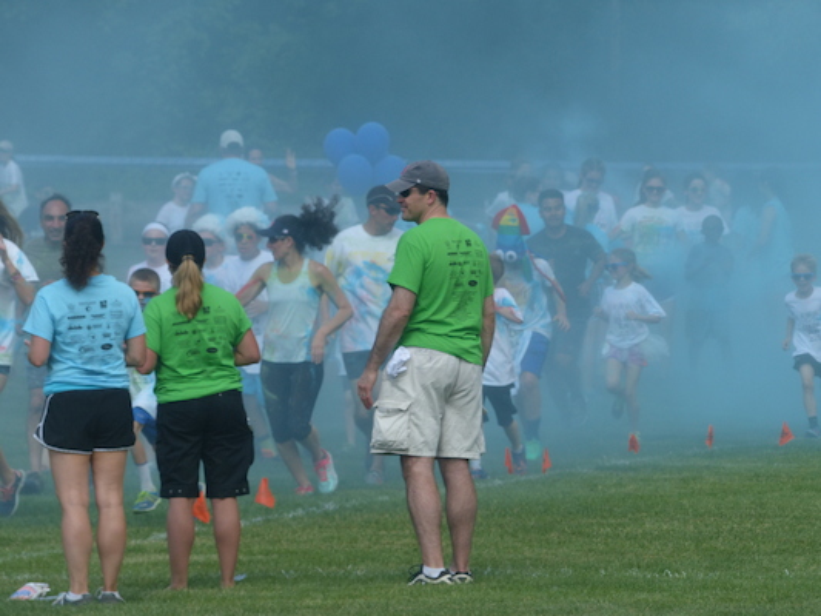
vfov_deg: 3.9
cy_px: 308
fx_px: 9133
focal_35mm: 385
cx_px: 410
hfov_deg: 5.1
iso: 100
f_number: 4
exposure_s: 1/320
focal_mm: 69.3
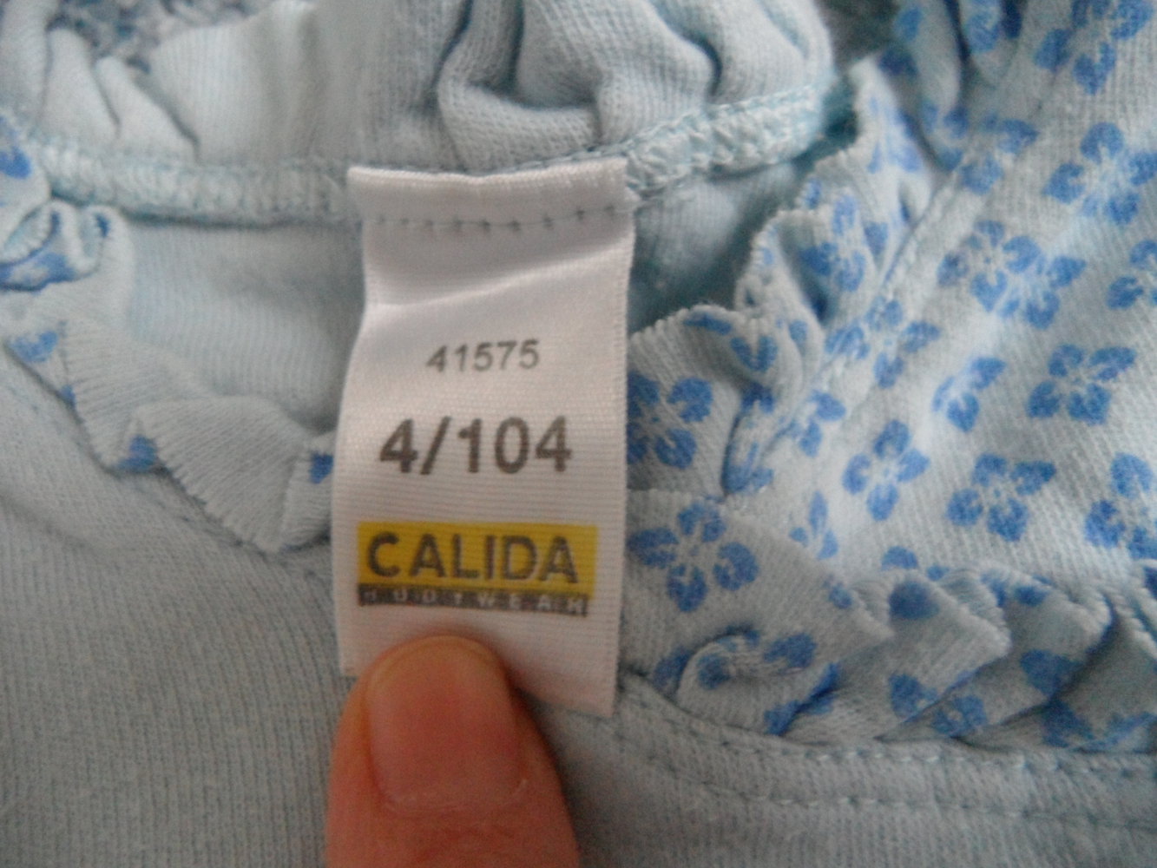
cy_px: 434
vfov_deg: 56.8
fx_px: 802
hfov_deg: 71.6
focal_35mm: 24
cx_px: 578
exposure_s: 1/30
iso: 400
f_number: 2.9
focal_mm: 4.1
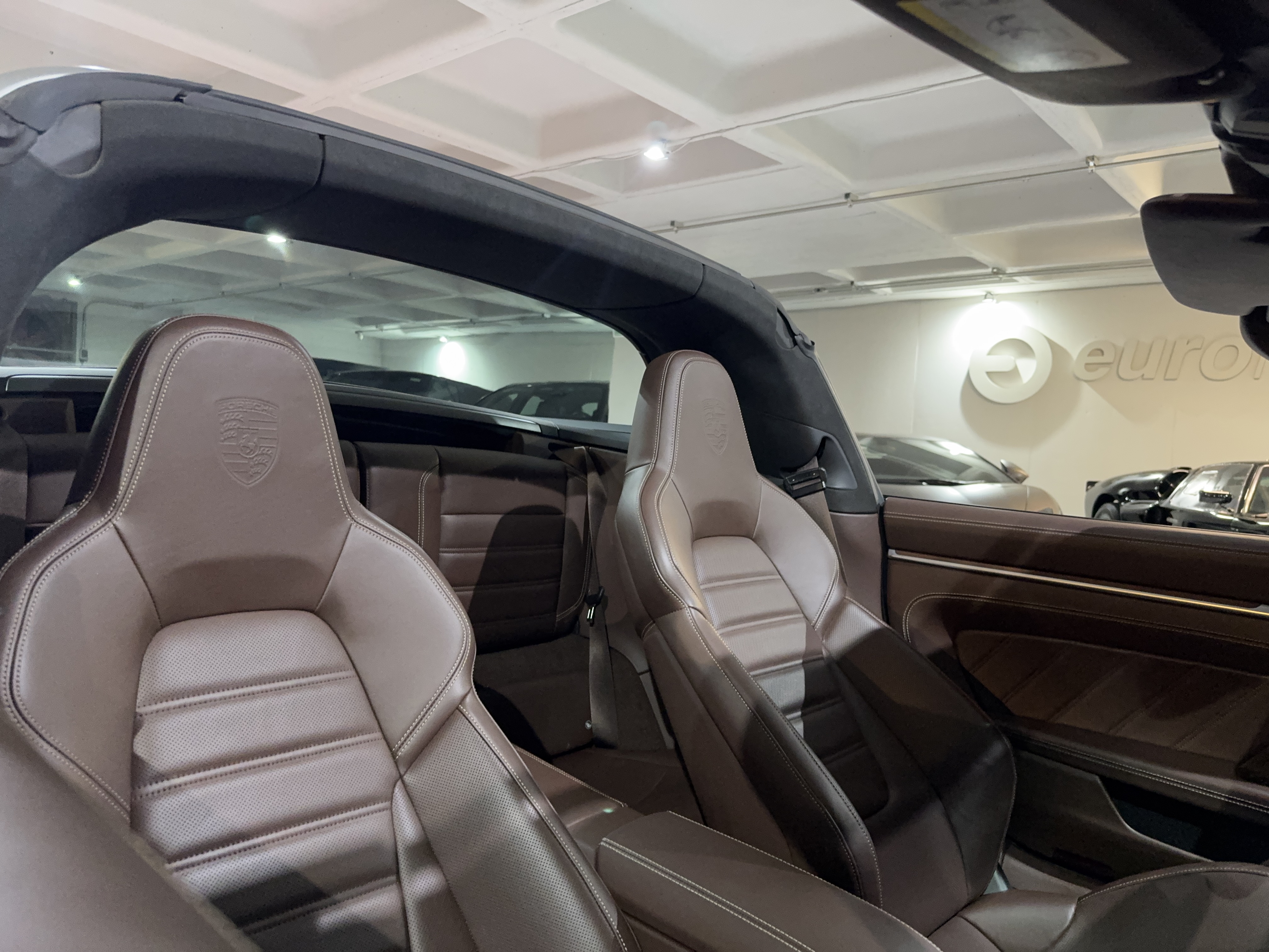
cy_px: 476
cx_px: 634
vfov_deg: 56.8
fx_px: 880
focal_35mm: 24
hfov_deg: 71.6
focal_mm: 6.76
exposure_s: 1/40
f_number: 1.78
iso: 800
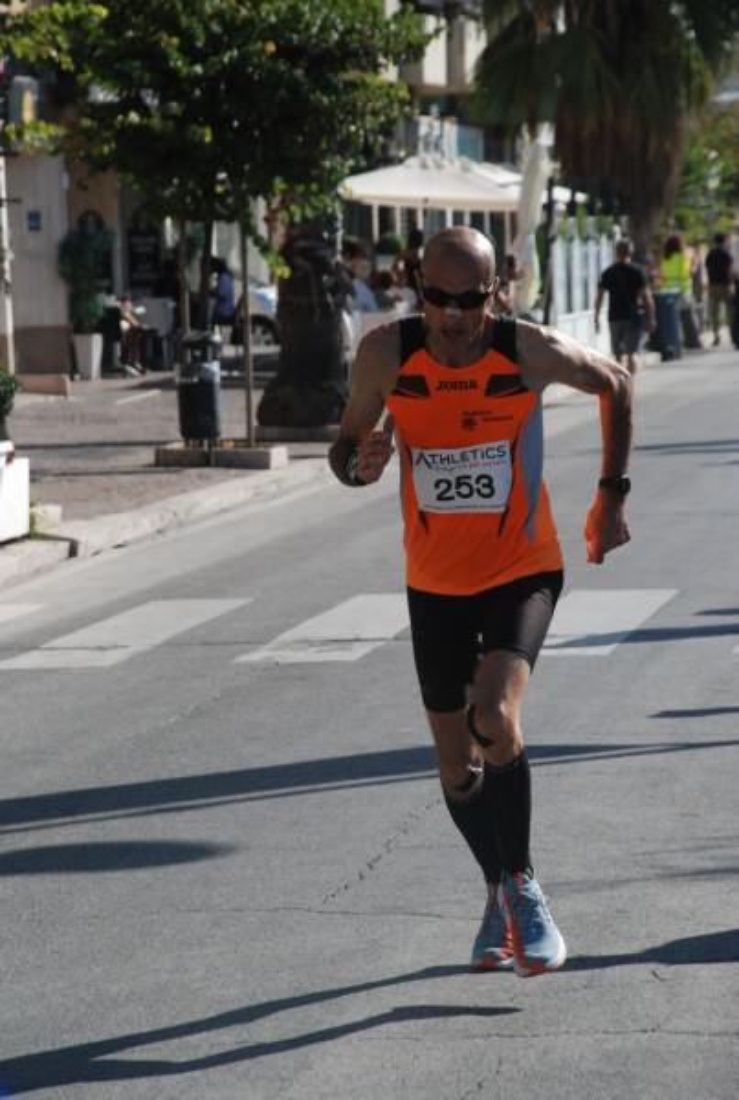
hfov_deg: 7.7
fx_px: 5514
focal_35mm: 180
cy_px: 550
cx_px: 370
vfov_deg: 11.4
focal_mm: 120
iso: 1000
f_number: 8
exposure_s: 1/2000
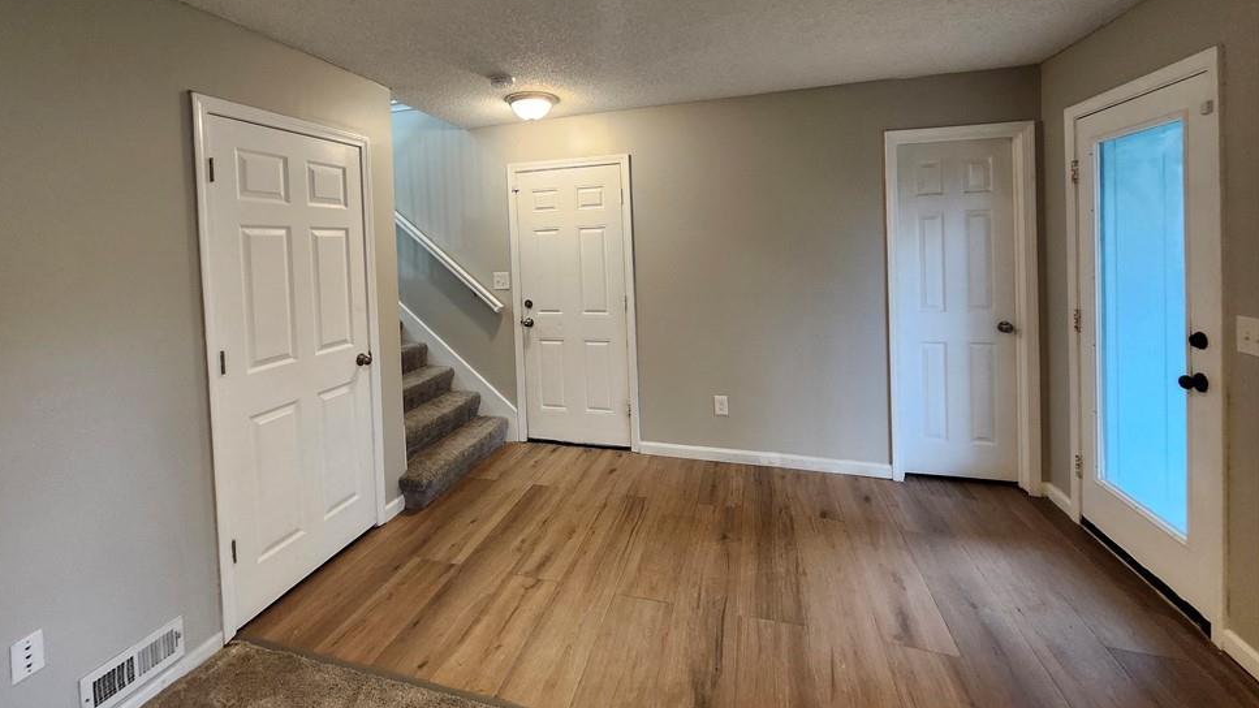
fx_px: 501
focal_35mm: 15
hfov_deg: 102.9
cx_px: 595
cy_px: 251
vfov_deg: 69.0
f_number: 2.2
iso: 400
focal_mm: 1.74
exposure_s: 1/60
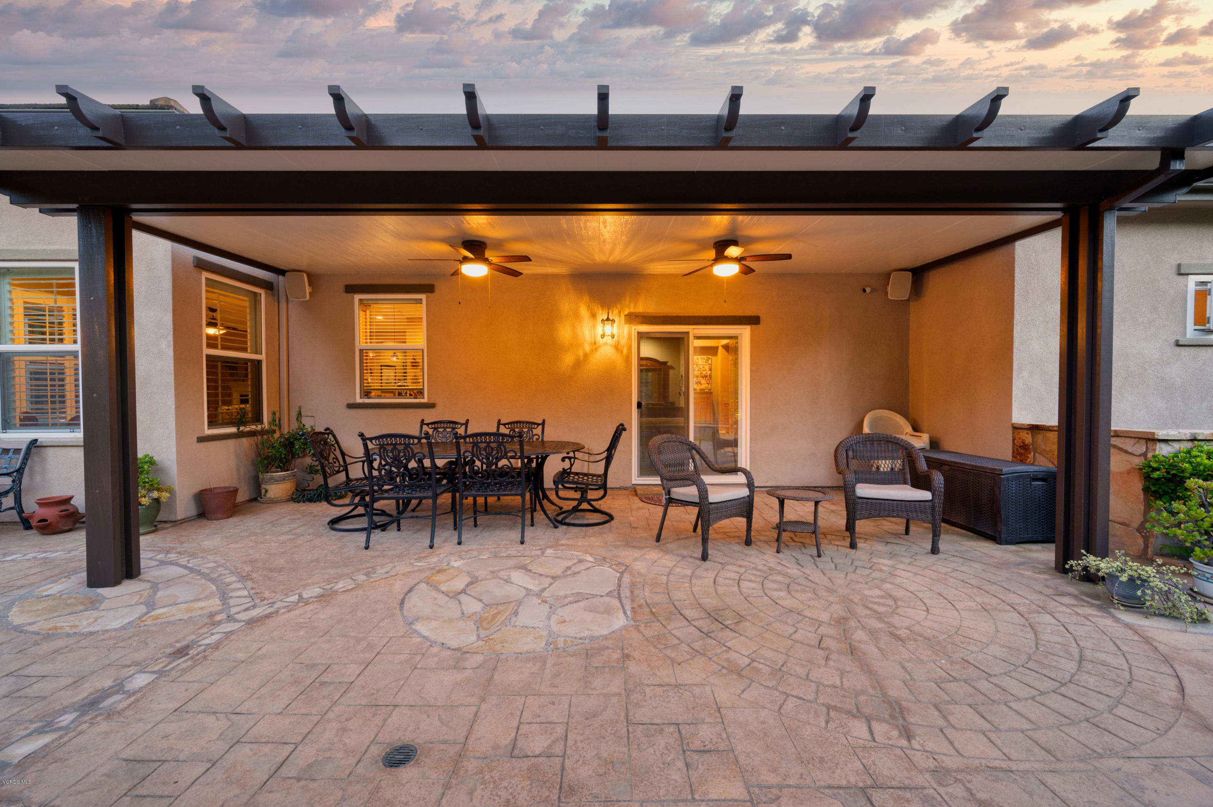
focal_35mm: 14
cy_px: 404
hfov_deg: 104.3
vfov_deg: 81.1
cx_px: 606
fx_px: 471
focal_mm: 14
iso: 400
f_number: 8
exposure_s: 1/10
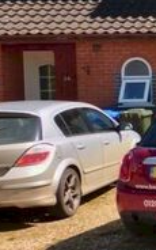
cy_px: 94
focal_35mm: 97
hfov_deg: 10.1
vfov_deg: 21.4
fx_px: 660
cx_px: 465
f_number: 4
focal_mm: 4.3
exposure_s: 1/500
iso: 100
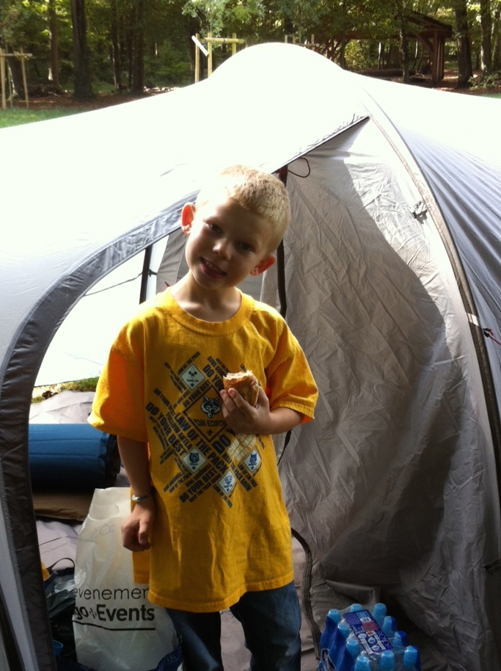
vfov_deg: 38.7
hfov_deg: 29.6
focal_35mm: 49
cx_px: 235
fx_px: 948
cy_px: 418
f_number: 2.8
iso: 80
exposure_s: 1/60
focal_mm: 3.85
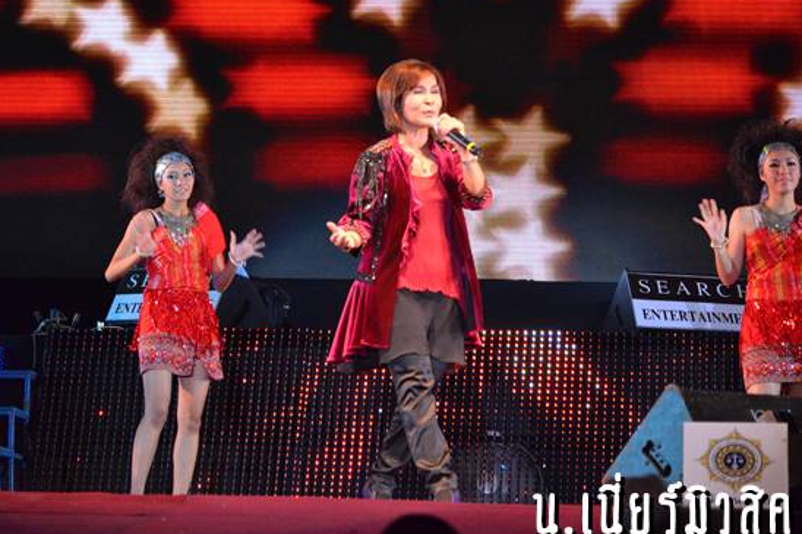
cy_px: 257
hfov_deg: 11.9
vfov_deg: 8.0
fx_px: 3843
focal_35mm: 173
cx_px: 364
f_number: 5.6
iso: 3200
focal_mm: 105
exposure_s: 1/160
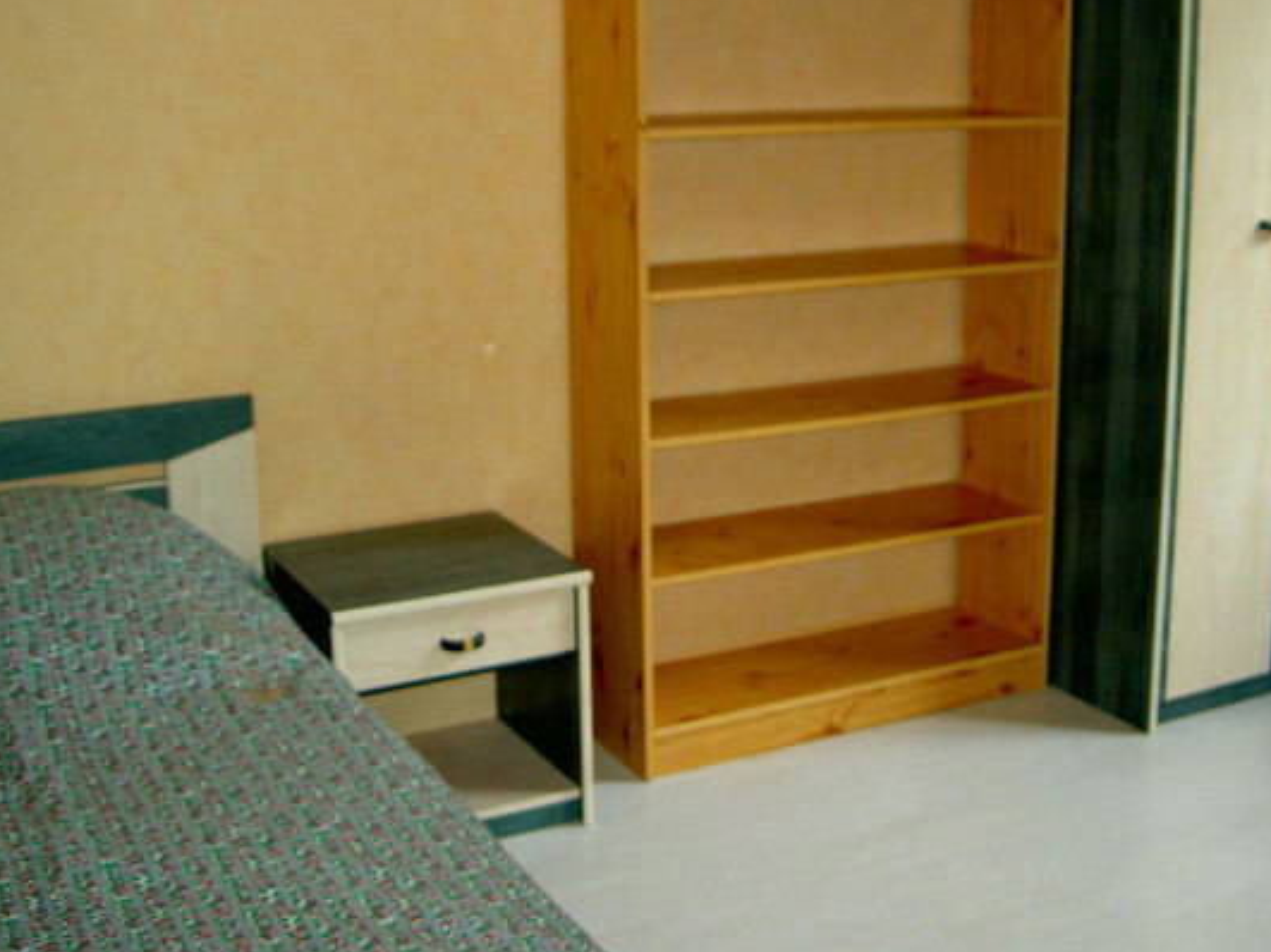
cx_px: 718
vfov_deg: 30.8
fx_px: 1725
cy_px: 383
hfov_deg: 40.4
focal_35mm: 47
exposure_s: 1/59.5
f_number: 2.8
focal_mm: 8
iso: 100
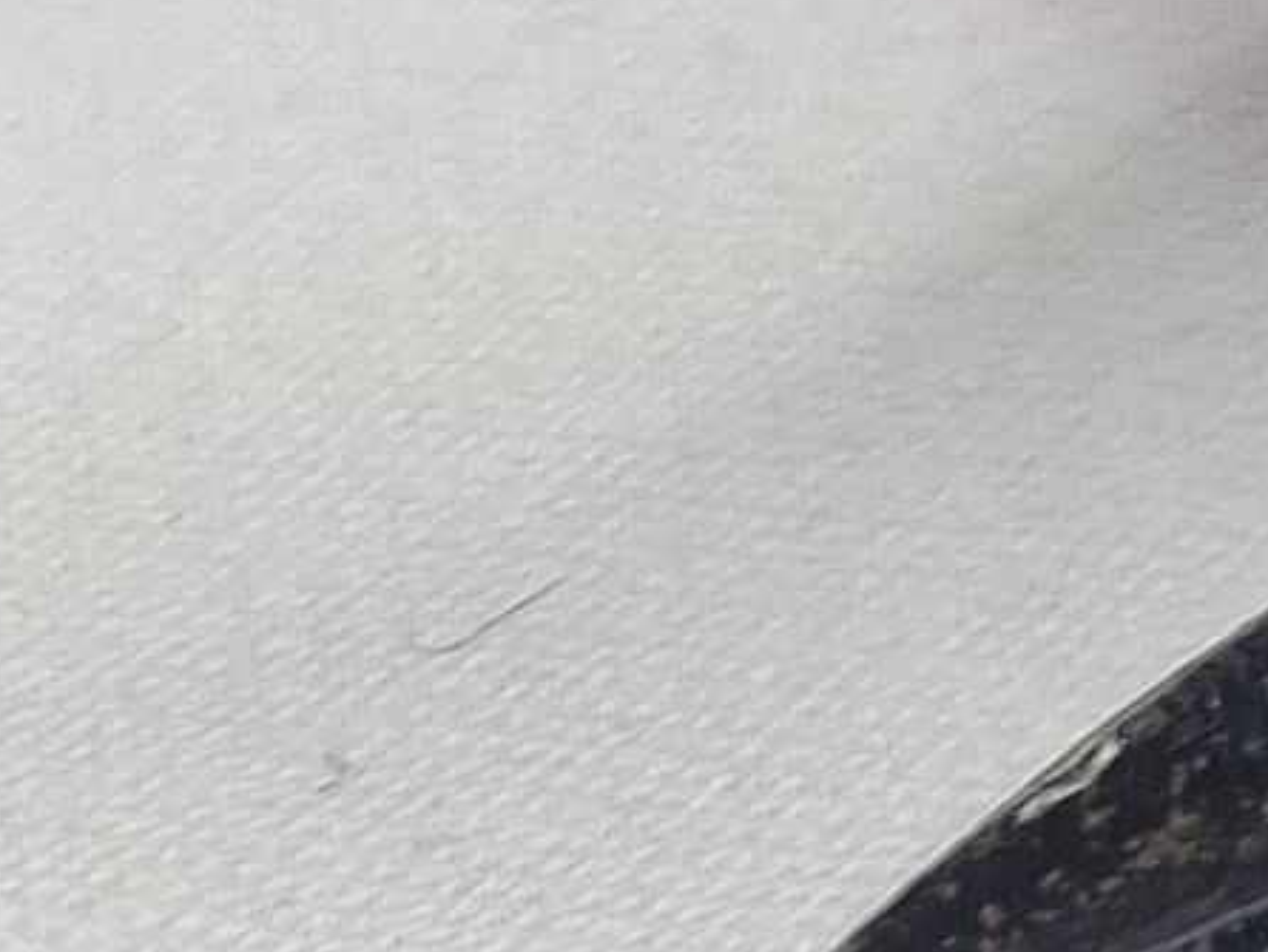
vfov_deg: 6.1
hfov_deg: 7.2
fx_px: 8613
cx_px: 4253
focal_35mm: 235
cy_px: -1273
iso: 50
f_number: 1.8
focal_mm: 5.4
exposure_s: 1/175
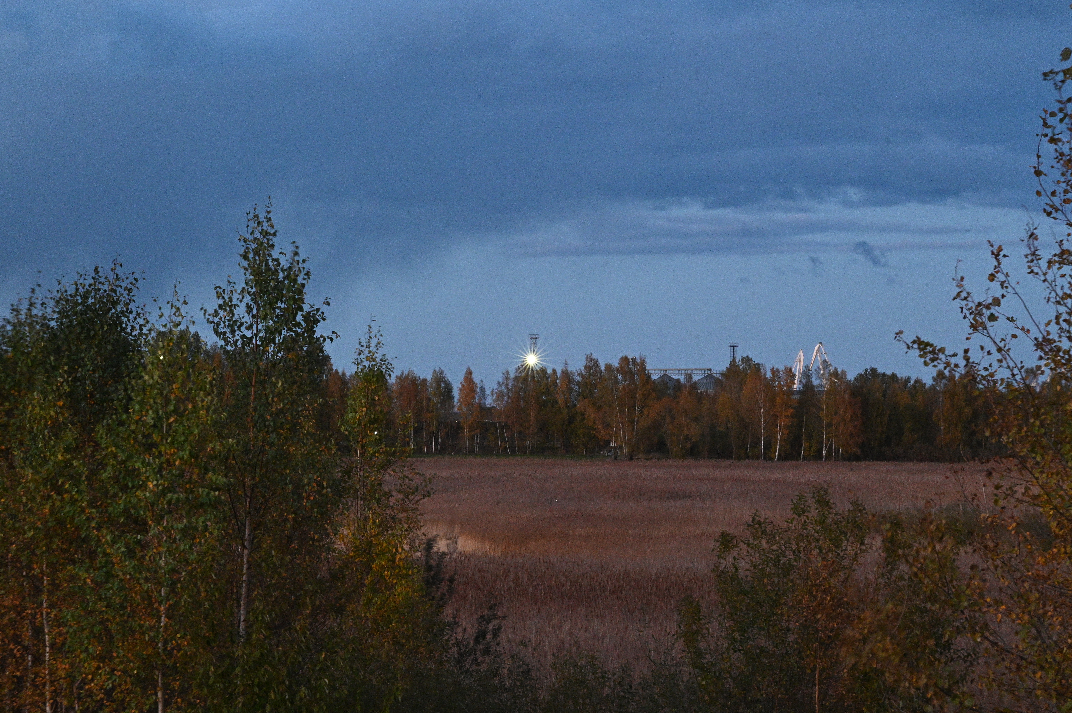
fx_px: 3571
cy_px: 356
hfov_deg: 17.1
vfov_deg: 11.4
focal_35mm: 120
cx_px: 536
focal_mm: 120
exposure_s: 1/4
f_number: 22
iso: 8000
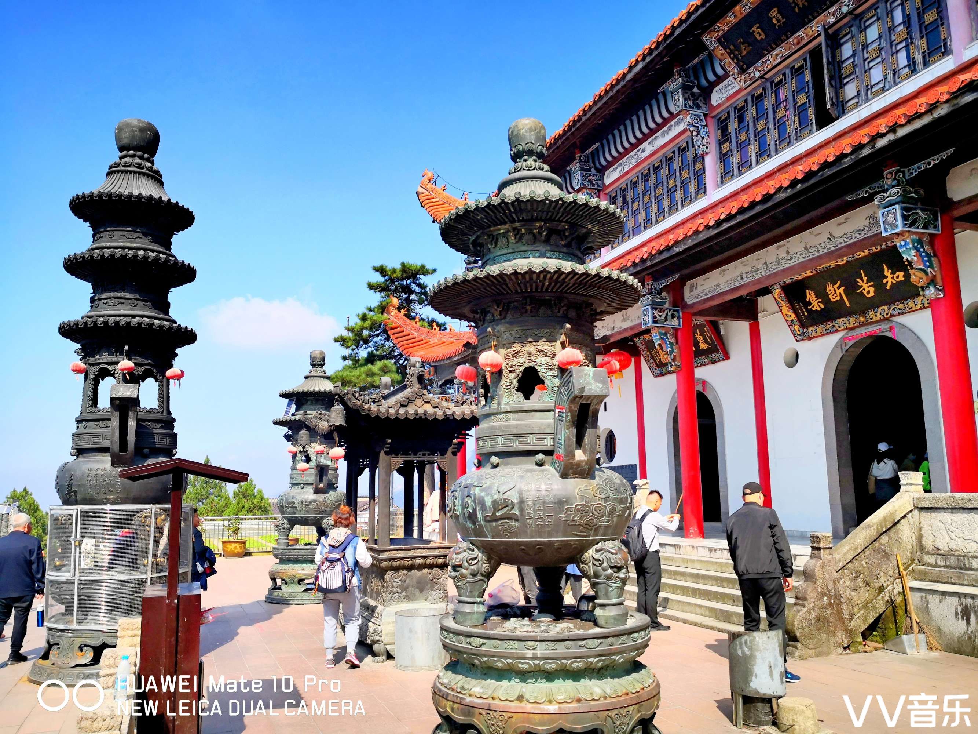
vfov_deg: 51.4
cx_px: 489
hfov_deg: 65.3
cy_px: 367
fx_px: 763
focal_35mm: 27
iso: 50
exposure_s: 1/2500
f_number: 1.6
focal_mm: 3.95
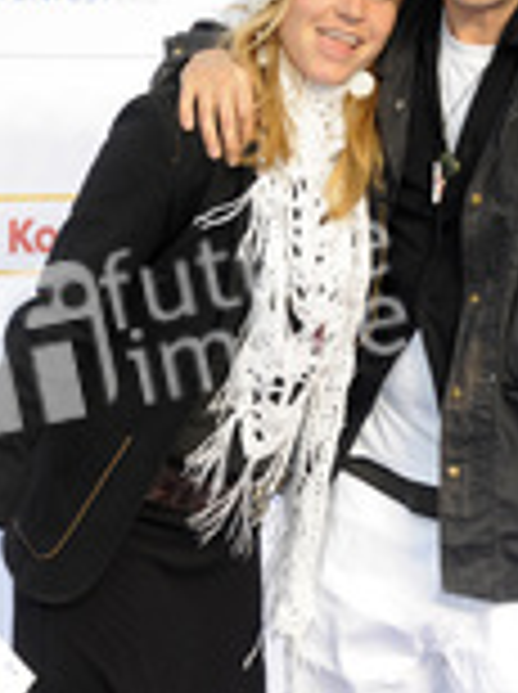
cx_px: 306
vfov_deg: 11.6
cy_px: 554
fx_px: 3401
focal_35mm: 170
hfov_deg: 8.7
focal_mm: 68
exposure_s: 1/125
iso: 640
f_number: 5.6
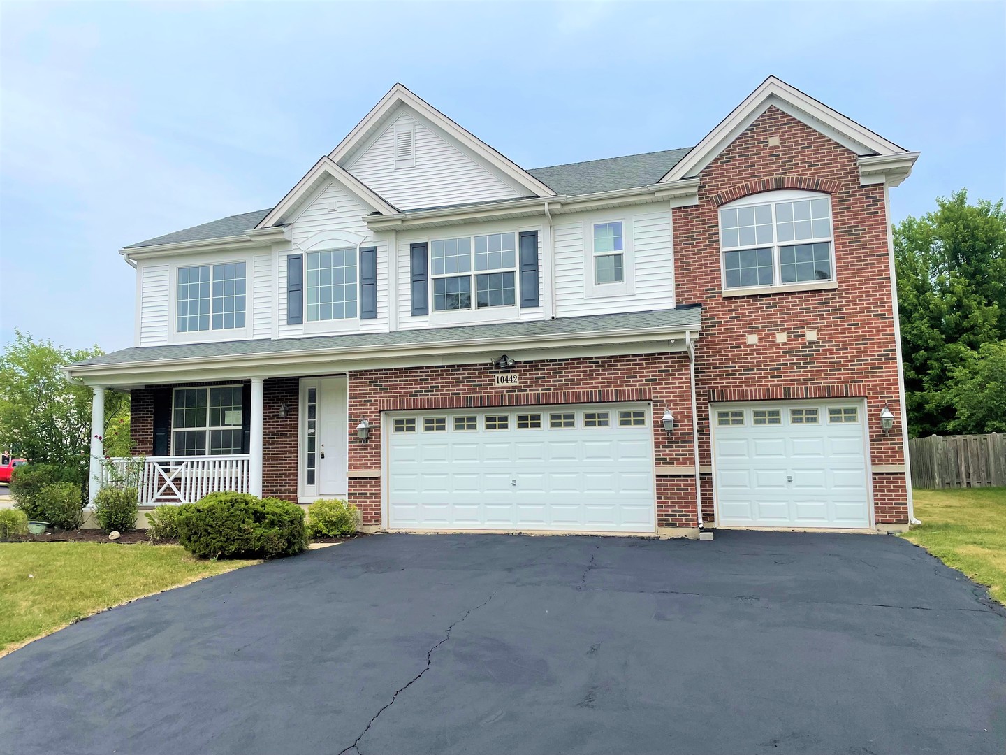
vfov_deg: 53.1
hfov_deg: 67.3
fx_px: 756
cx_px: 503
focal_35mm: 26
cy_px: 378
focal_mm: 4.2
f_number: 1.6
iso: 32
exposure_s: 1/2353
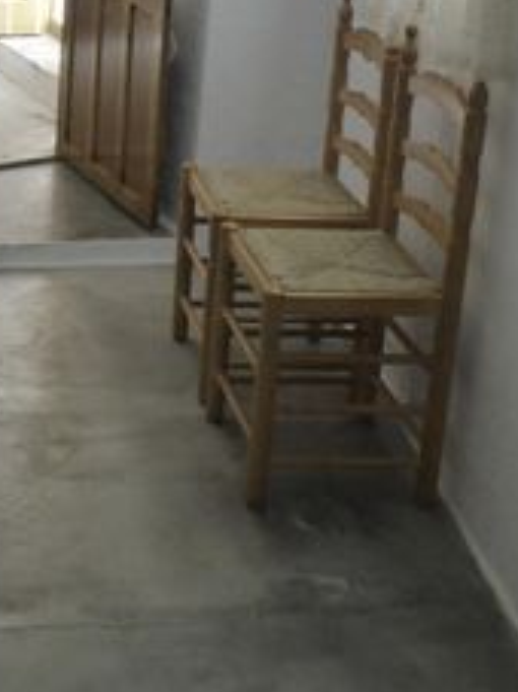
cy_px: 15
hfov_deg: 20.8
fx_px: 1358
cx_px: -23
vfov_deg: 27.1
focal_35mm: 68
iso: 400
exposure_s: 1/125
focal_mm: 5
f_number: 3.5
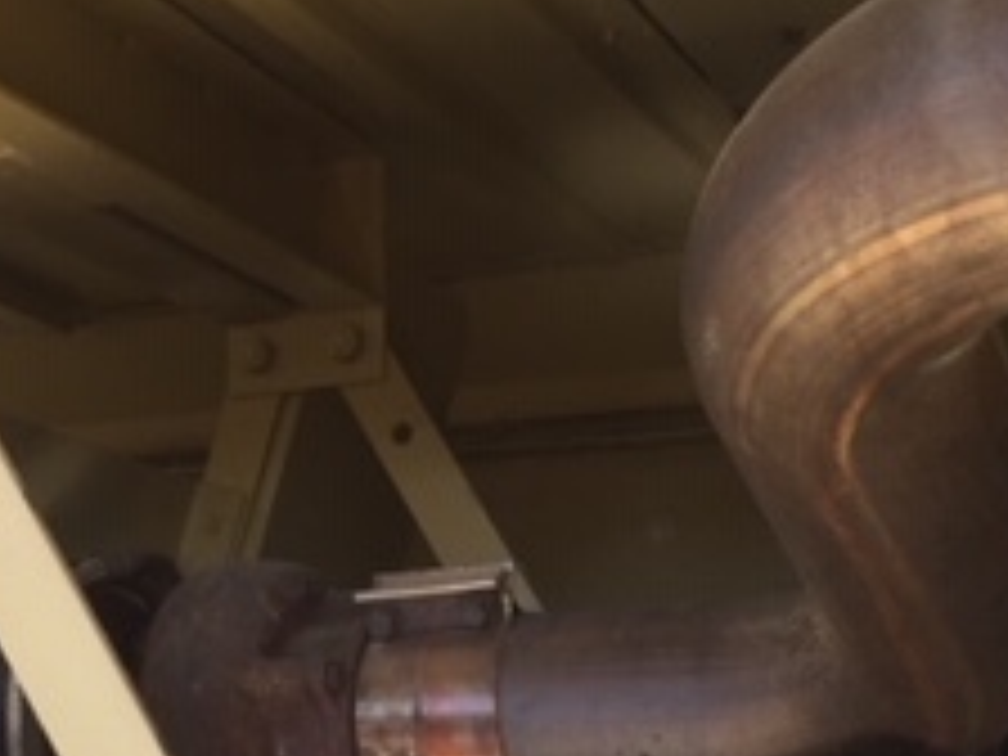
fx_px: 2417
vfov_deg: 16.8
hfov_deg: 23.4
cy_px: 972
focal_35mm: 83
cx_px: 320
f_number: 2.2
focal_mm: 4.15
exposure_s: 1/520
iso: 32
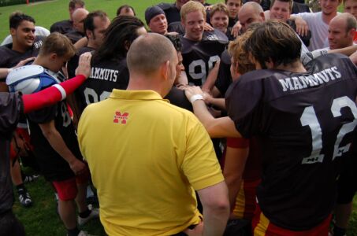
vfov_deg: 36.7
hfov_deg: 53.2
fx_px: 356
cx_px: 178
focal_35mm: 36
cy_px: 118
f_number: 4
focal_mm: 24
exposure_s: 1/1000
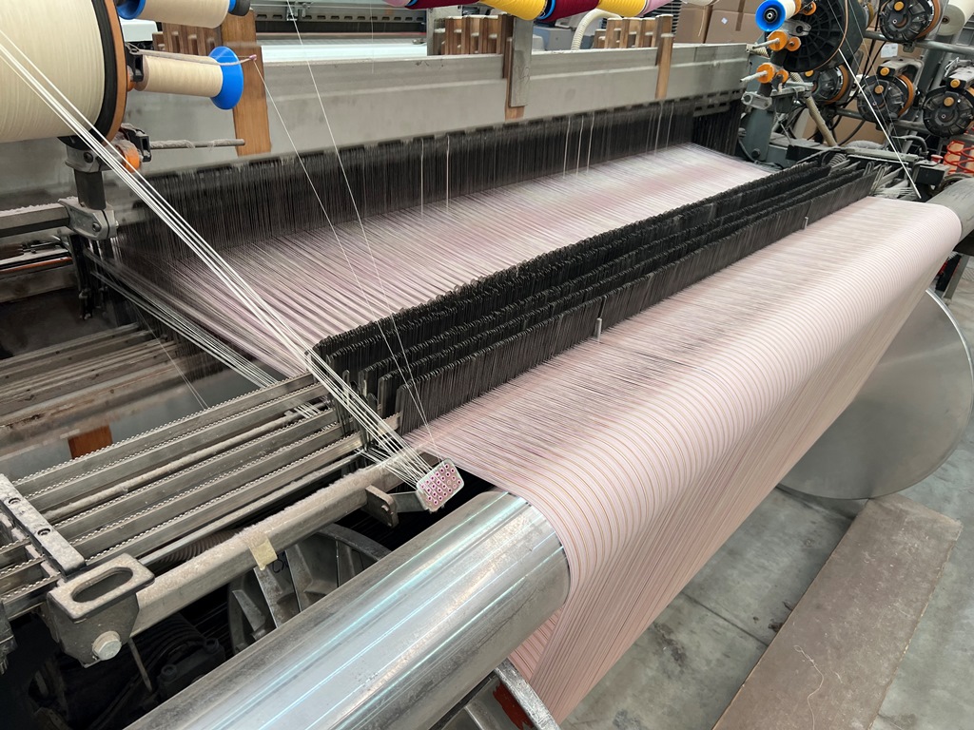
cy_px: 365
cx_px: 487
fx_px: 732
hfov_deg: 67.3
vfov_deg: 53.1
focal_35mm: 26
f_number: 1.5
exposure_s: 1/121
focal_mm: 5.7
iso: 64
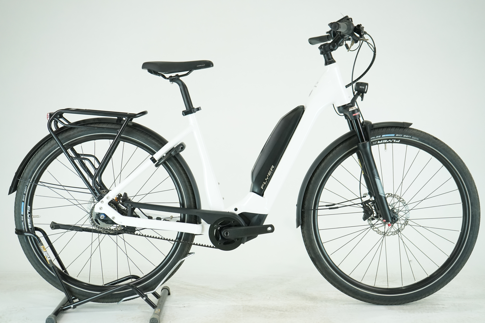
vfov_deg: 25.5
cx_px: 242
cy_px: 162
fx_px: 714
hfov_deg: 37.5
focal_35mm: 53
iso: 1600
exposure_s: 1/200
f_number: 5.6
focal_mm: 53
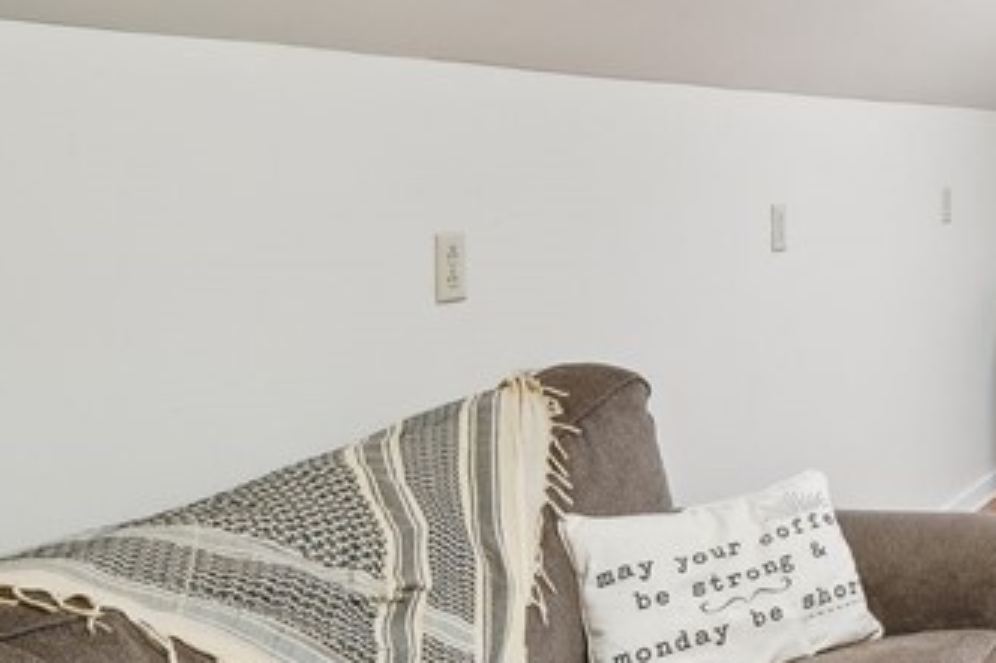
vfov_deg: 27.1
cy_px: 160
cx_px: 1452
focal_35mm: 49
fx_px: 1355
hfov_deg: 28.4
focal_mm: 10
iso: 250
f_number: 8
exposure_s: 1/5
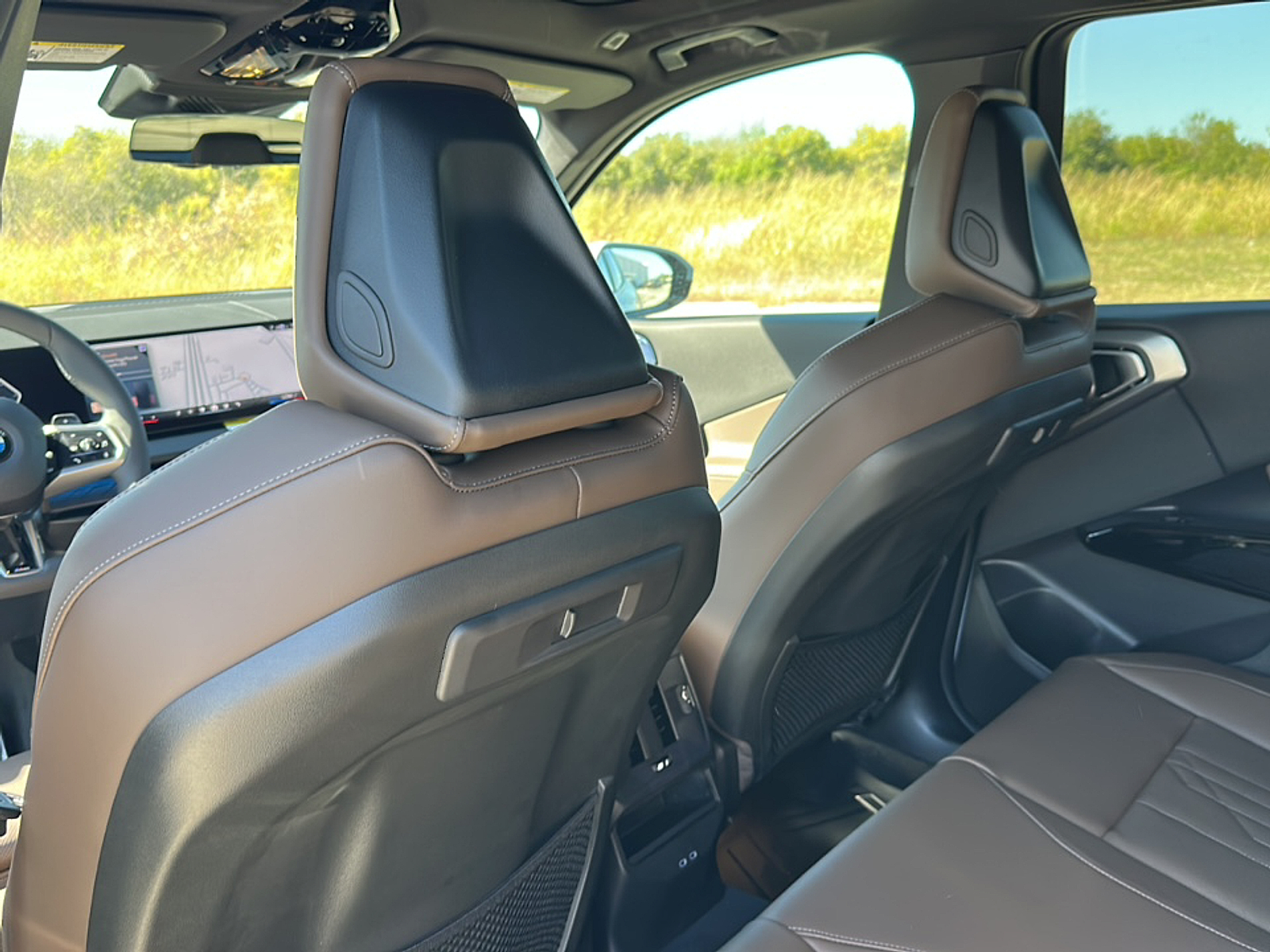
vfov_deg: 54.9
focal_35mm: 25
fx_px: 917
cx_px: 635
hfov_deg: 69.4
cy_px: 476
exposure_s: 1/243
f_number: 1.78
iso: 125
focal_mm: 6.86
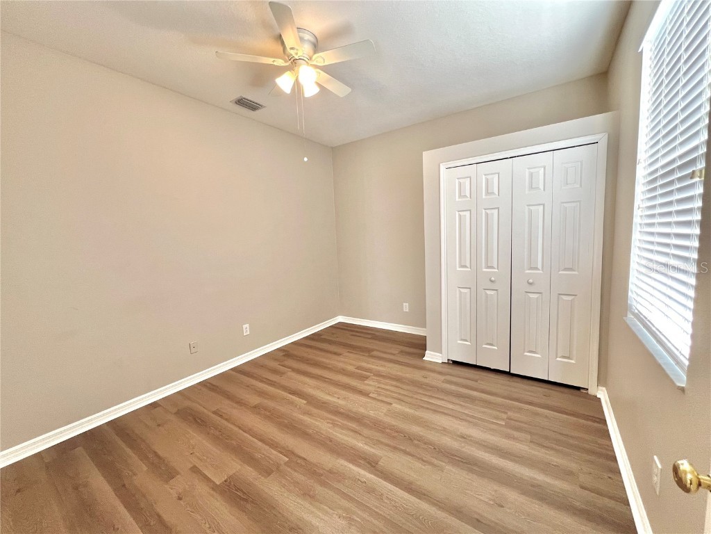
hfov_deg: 106.2
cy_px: 267
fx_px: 267
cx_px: 356
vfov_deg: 89.9
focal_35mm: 13
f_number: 1.8
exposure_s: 1/99
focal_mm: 1.57
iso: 125
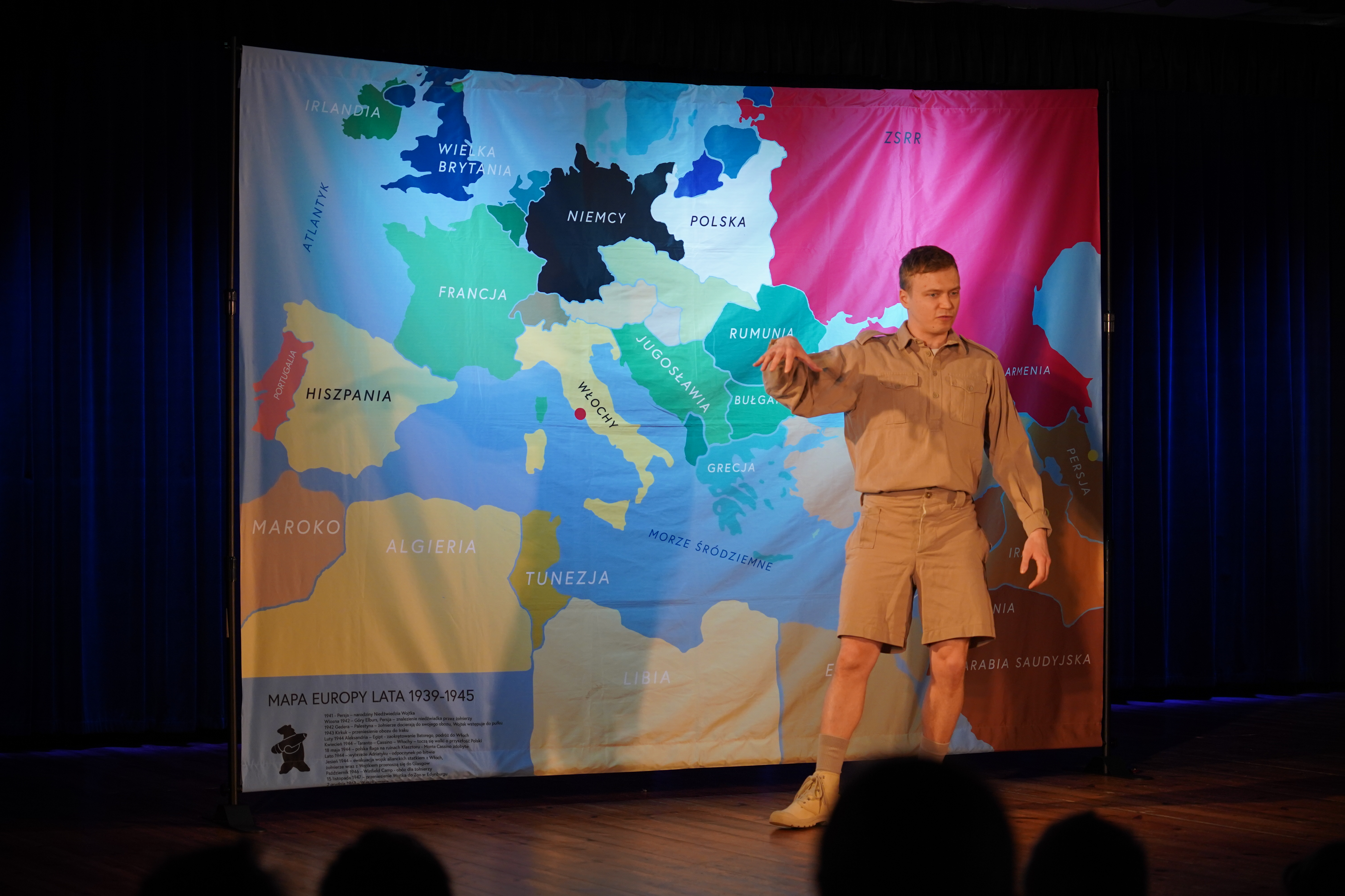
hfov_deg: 23.4
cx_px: 672
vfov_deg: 15.7
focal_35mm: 87
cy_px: 448
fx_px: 3250
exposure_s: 1/320
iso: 1600
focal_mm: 87
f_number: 4
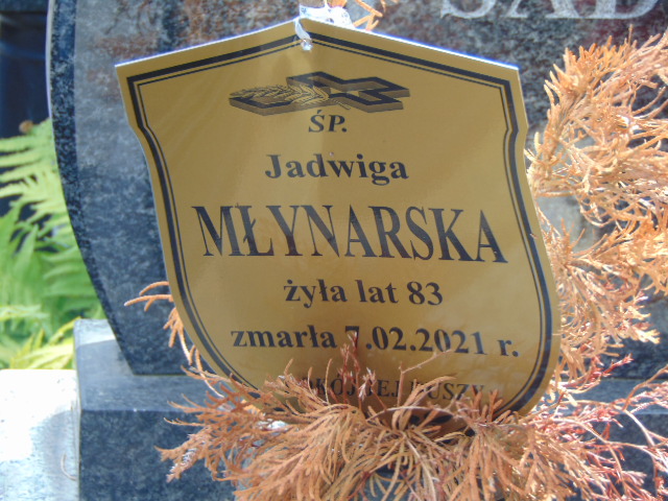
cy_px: 250
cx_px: 334
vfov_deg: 7.3
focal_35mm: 203
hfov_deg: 9.7
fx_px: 3917
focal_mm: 36.4
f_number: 4.1
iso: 80
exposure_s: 1/125
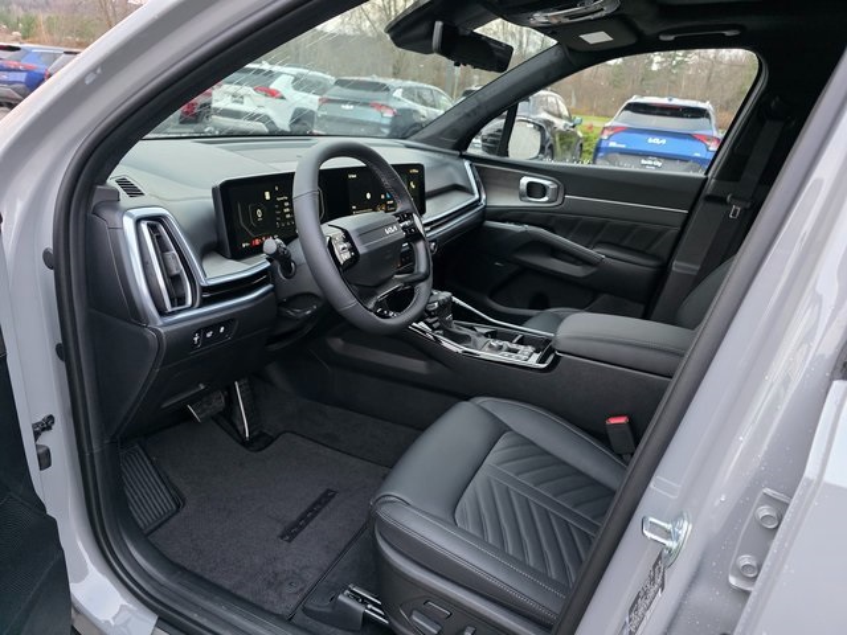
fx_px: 563
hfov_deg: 73.9
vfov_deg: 58.9
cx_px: 424
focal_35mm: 23
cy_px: 318
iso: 800
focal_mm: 6.3
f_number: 1.7
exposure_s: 1/120
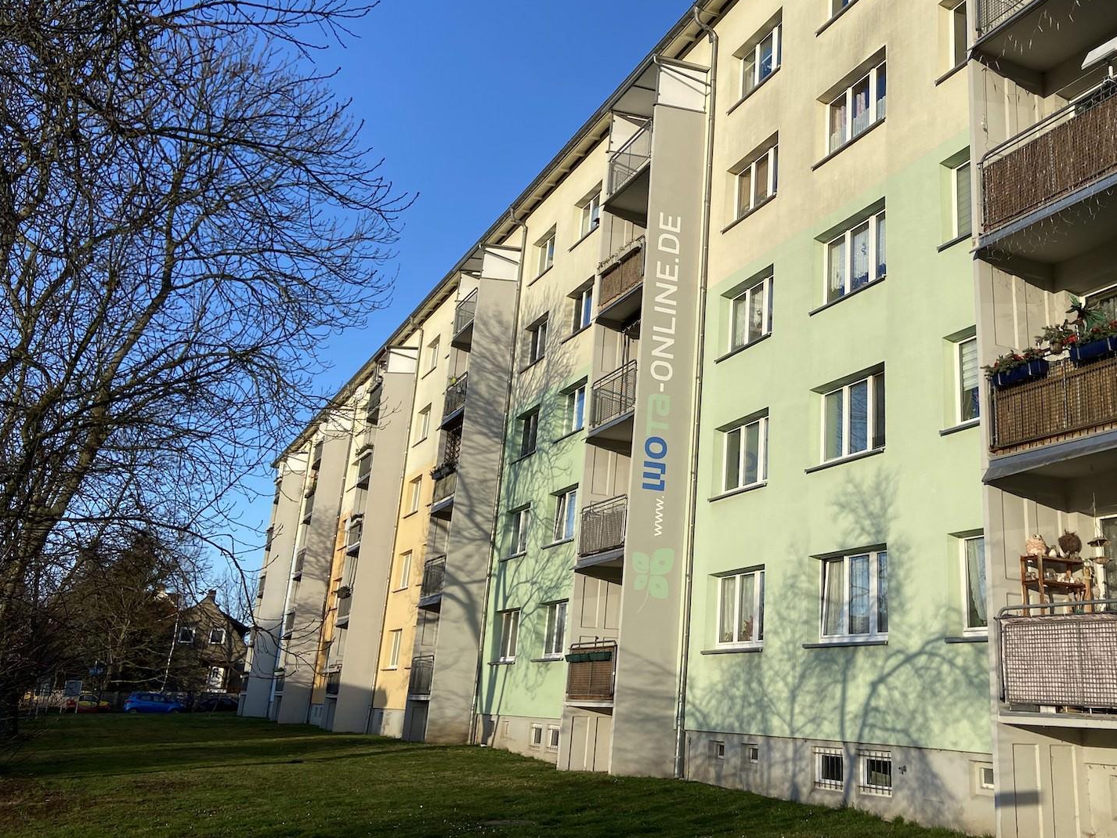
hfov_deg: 51.6
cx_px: 750
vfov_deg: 40.6
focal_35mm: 35
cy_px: 345
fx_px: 1130
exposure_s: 1/1996
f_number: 1.8
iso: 32
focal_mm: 4.25
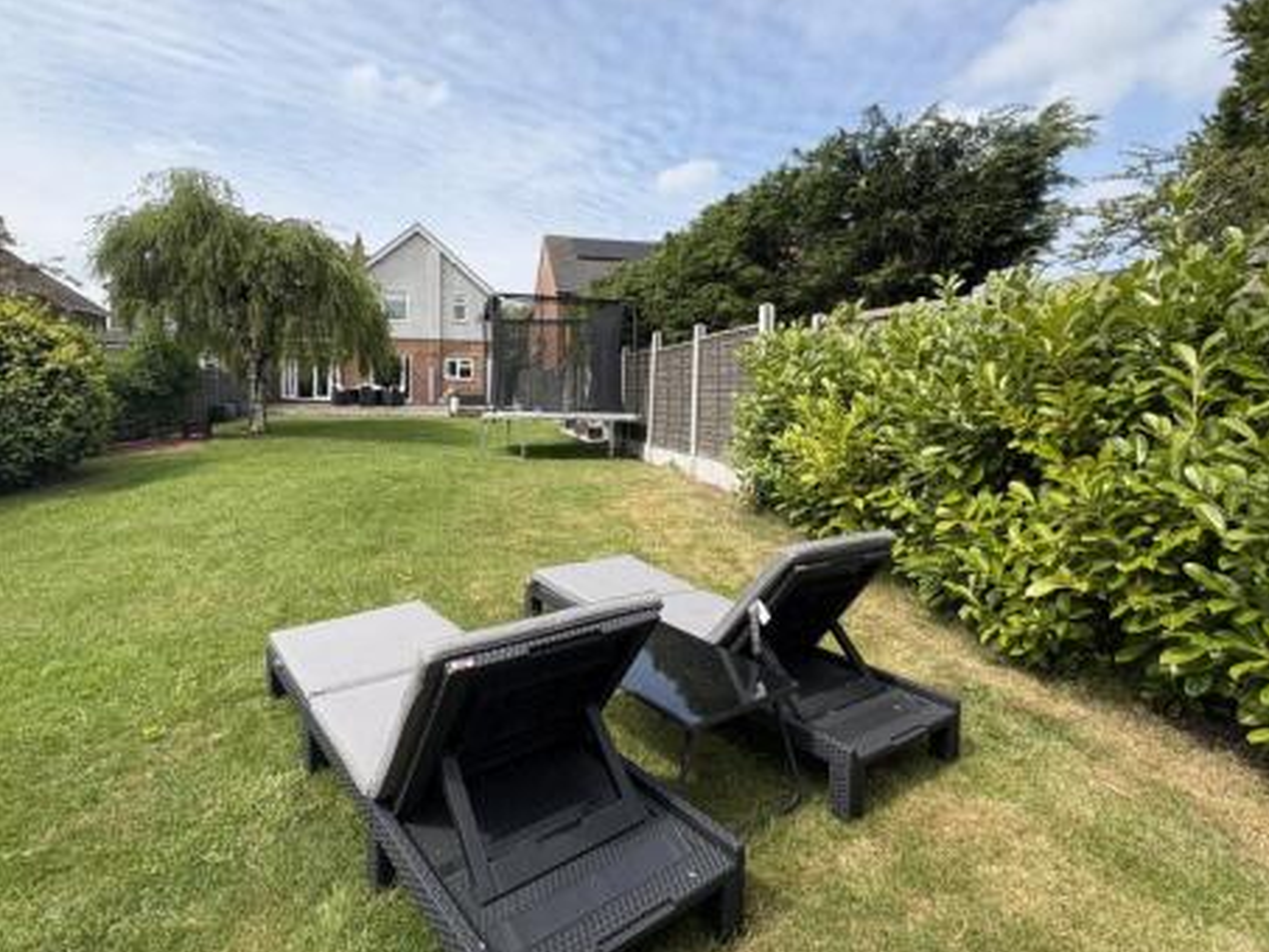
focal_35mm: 18
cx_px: 587
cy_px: 424
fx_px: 660
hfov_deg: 87.6
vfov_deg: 71.4
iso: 40
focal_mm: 2.22
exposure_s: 1/1178
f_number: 2.2
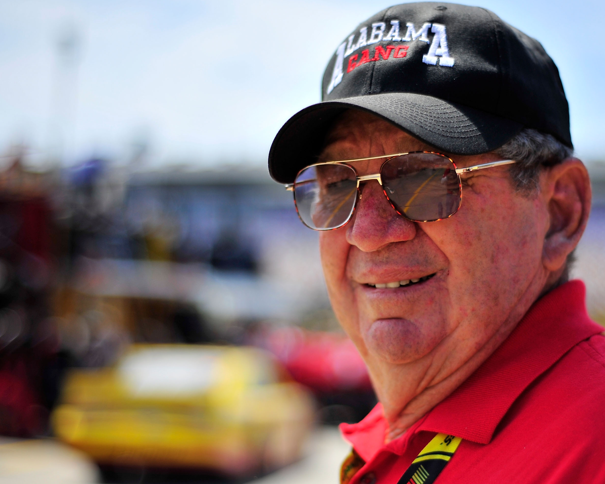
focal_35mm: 57
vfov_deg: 26.7
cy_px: 244
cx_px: 319
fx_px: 1021
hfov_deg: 33.0
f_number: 1.8
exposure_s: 1/8000
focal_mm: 50
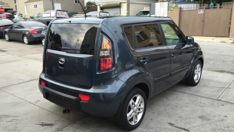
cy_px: 72
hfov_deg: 61.0
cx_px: 116
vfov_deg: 36.7
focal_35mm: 32
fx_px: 199
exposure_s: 1/120
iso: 40
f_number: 2.2
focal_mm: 4.15
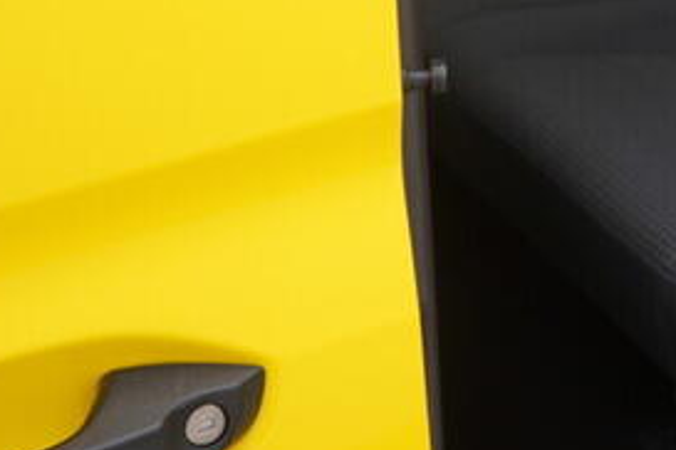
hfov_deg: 14.5
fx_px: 2535
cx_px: 916
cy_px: -333
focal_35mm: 135
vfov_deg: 9.7
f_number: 3.2
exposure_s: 1/50
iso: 125
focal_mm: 24
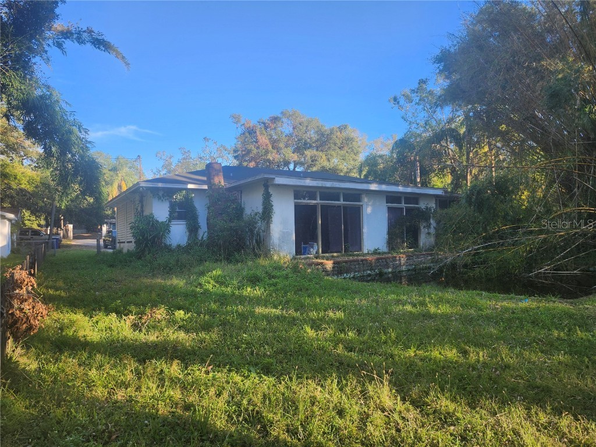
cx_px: 298
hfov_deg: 73.9
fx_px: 396
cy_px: 224
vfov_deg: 58.9
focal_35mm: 23
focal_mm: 5.54
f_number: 1.8
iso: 25
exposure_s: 1/315
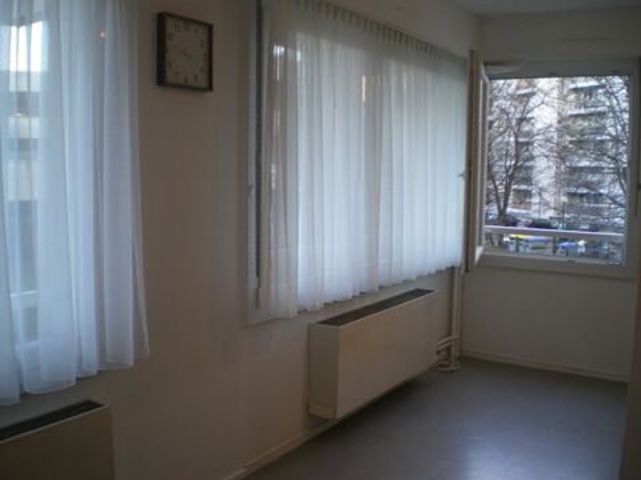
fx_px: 667
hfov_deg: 51.4
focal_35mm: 36
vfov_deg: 39.7
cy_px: 240
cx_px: 320
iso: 125
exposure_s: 1/50
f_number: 3.1
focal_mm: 6.3
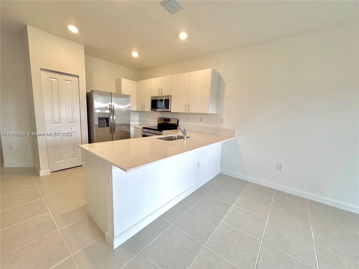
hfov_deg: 102.1
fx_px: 145
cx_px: 180
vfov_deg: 85.7
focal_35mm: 14
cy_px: 134
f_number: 2.2
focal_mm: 2.22
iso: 80
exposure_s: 1/120
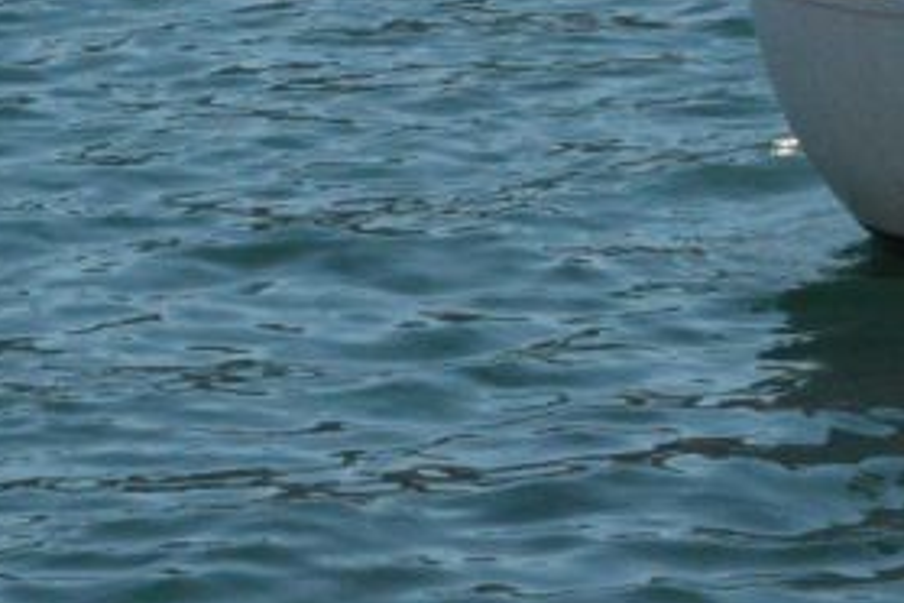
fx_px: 9115
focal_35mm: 363
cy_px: -443
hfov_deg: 5.7
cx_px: 910
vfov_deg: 3.8
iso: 3200
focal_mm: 66
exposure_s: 1/3200
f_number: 14
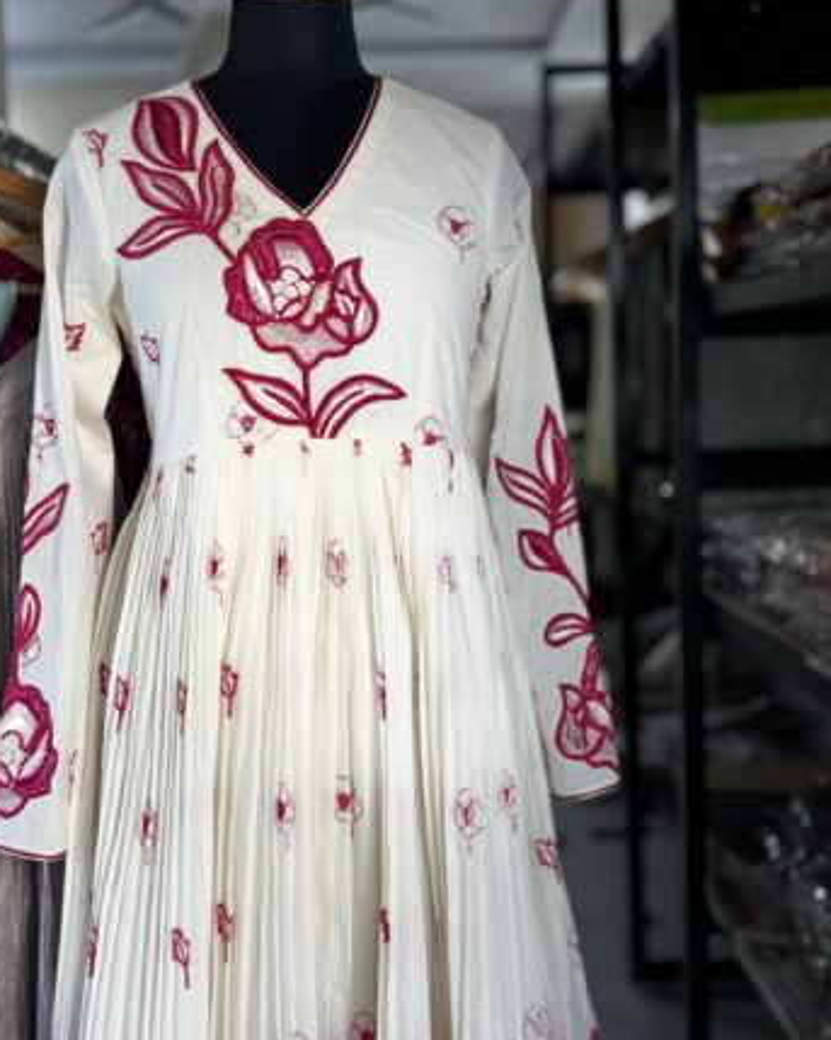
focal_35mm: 51
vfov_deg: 36.7
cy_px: 501
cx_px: 409
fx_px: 1568
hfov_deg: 29.7
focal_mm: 6.76
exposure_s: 1/105
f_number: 1.78
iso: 50
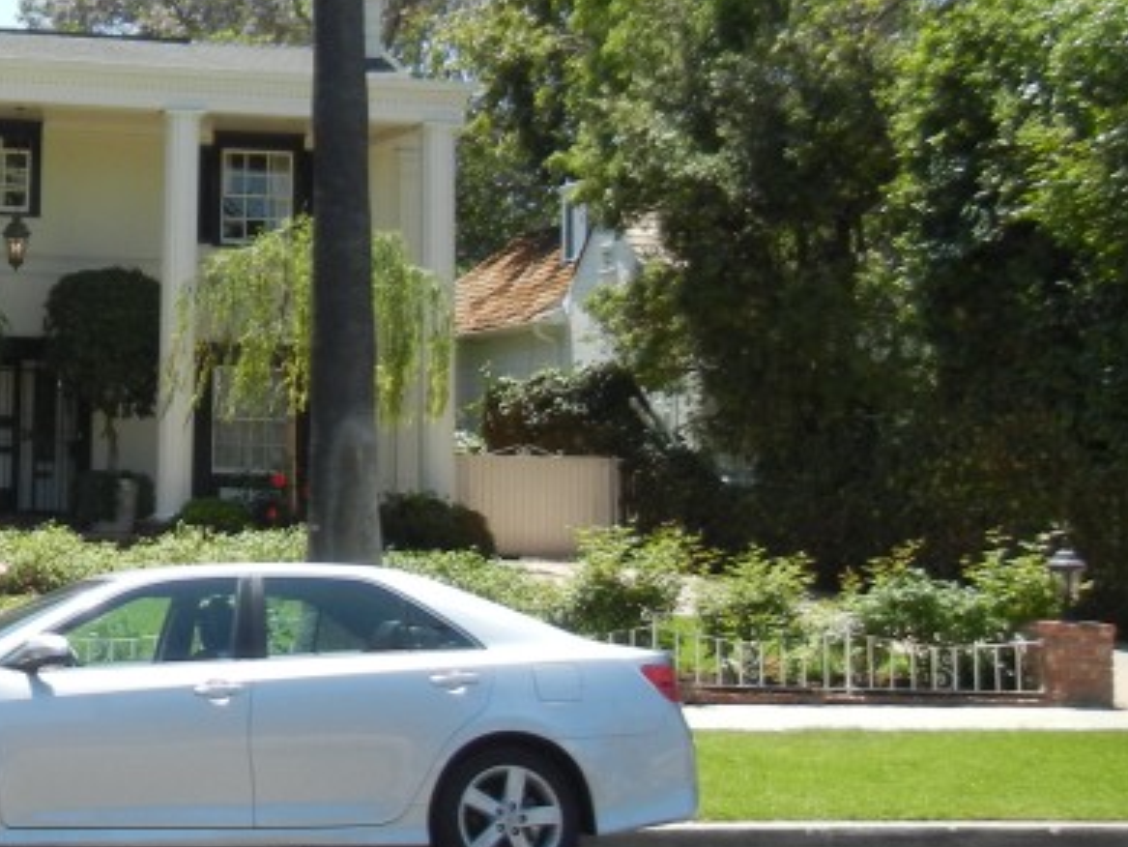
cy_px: 145
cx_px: -200
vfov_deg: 18.5
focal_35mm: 79
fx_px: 2575
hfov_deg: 22.8
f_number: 3.5
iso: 160
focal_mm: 5.4
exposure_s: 1/754
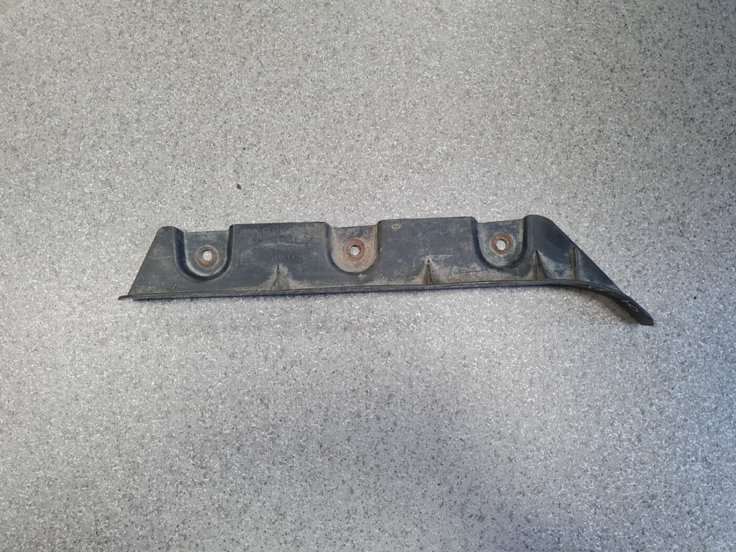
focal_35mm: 26
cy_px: 276
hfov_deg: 67.3
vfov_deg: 53.1
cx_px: 368
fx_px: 553
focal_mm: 5.4
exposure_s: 1/50
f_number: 1.8
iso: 160
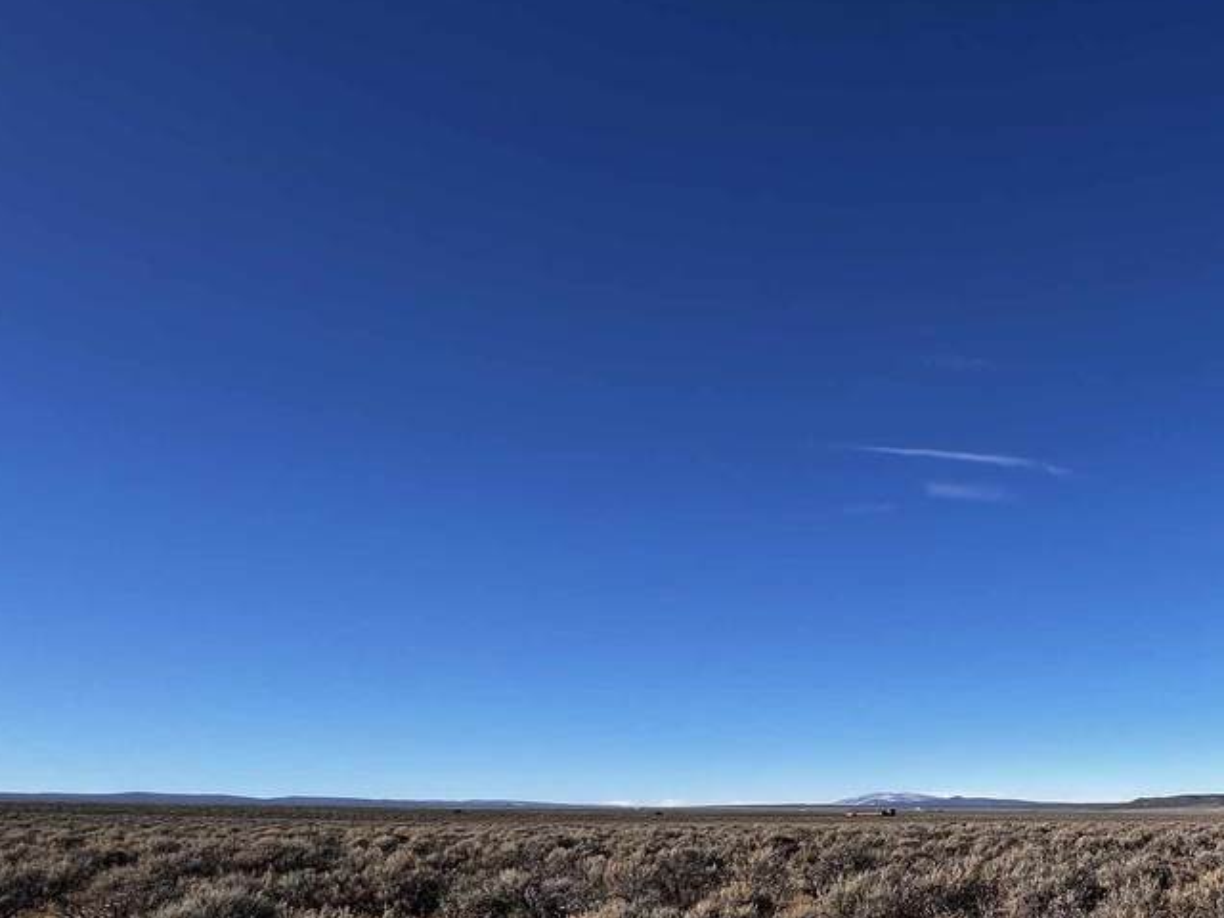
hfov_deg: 59.3
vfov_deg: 49.1
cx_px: 1058
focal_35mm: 26
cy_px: 769
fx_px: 919
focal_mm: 1.57
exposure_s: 1/1623
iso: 32
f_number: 1.8
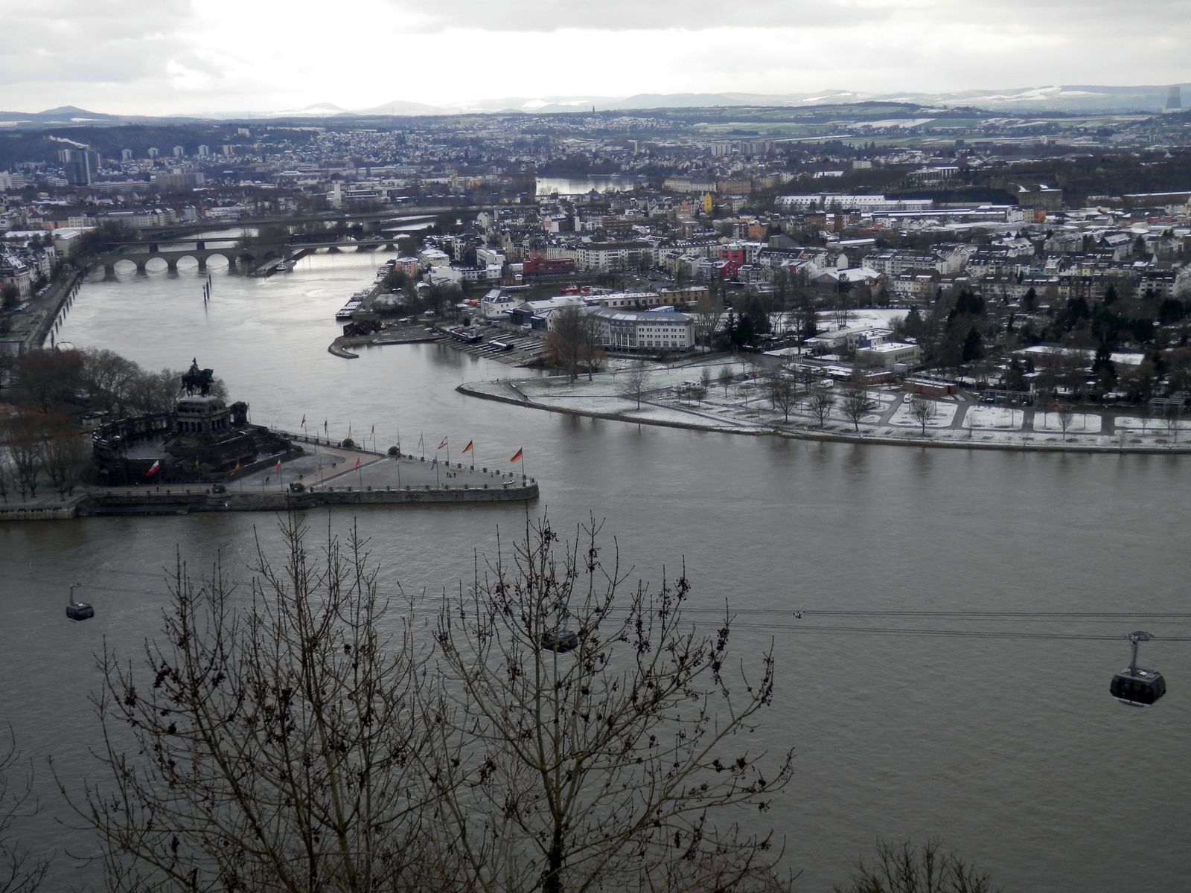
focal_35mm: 45
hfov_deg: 42.1
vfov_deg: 32.2
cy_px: 446
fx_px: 1548
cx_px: 596
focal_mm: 8
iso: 80
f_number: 3.8
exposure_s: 1/80
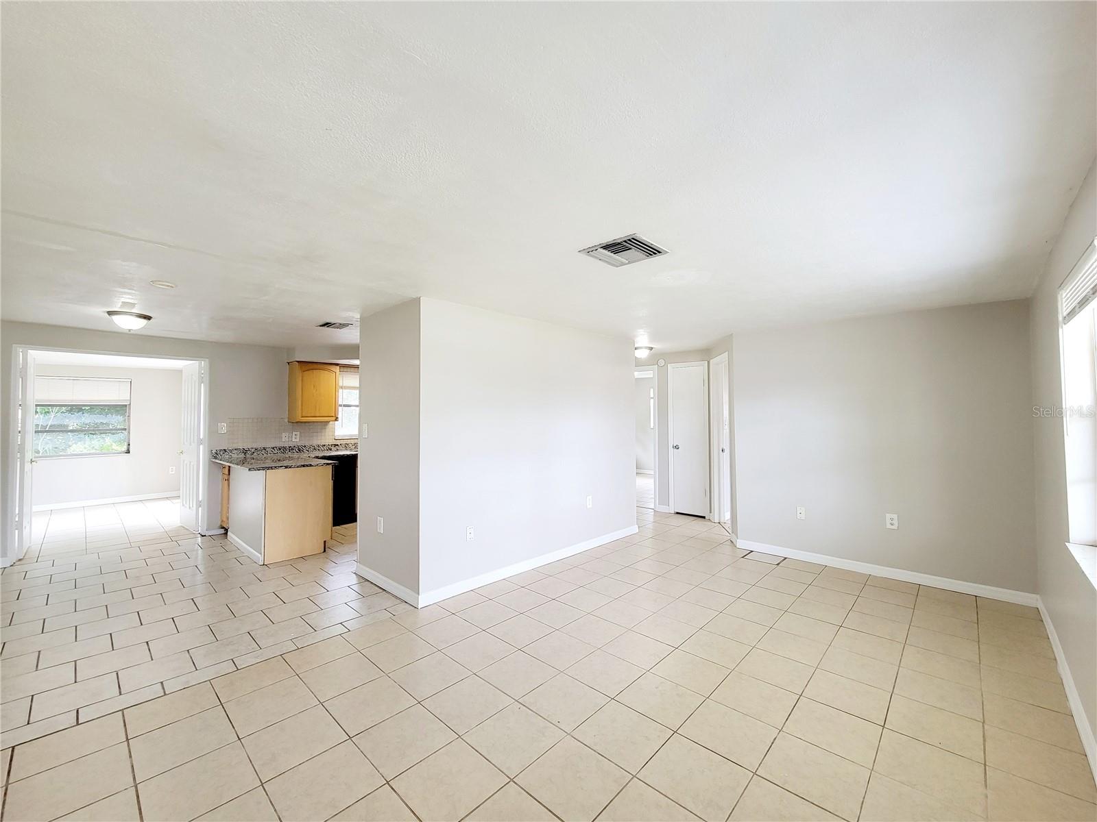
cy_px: 411
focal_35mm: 13
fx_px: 412
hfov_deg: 106.2
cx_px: 548
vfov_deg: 89.9
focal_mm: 2.2
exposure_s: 1/60.2
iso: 125
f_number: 2.2
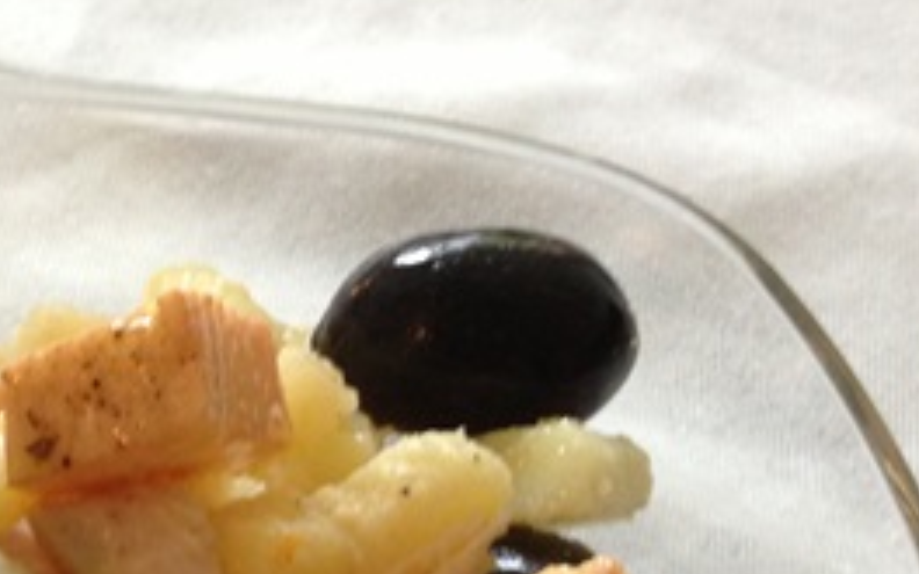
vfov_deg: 11.9
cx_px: -261
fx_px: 2655
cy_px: 811
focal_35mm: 106
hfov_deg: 18.3
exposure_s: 1/20
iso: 125
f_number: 2.4
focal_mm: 4.13
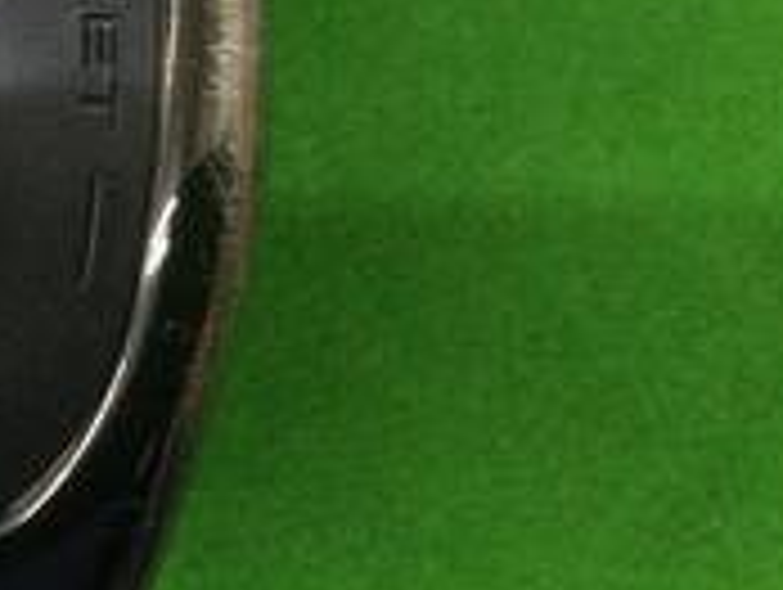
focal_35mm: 114
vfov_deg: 13.0
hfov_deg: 15.1
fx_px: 2582
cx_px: -590
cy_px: 167
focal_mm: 3.3
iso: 125
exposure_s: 1/30
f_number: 2.4
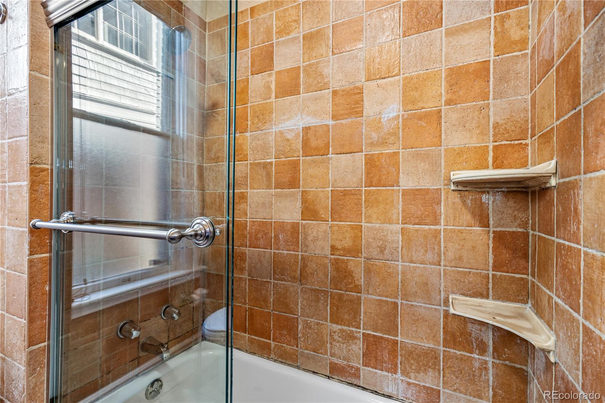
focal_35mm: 16
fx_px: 269
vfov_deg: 73.7
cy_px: 202
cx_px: 302
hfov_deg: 96.7
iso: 400
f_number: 11
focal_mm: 16
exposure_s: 1/2.5
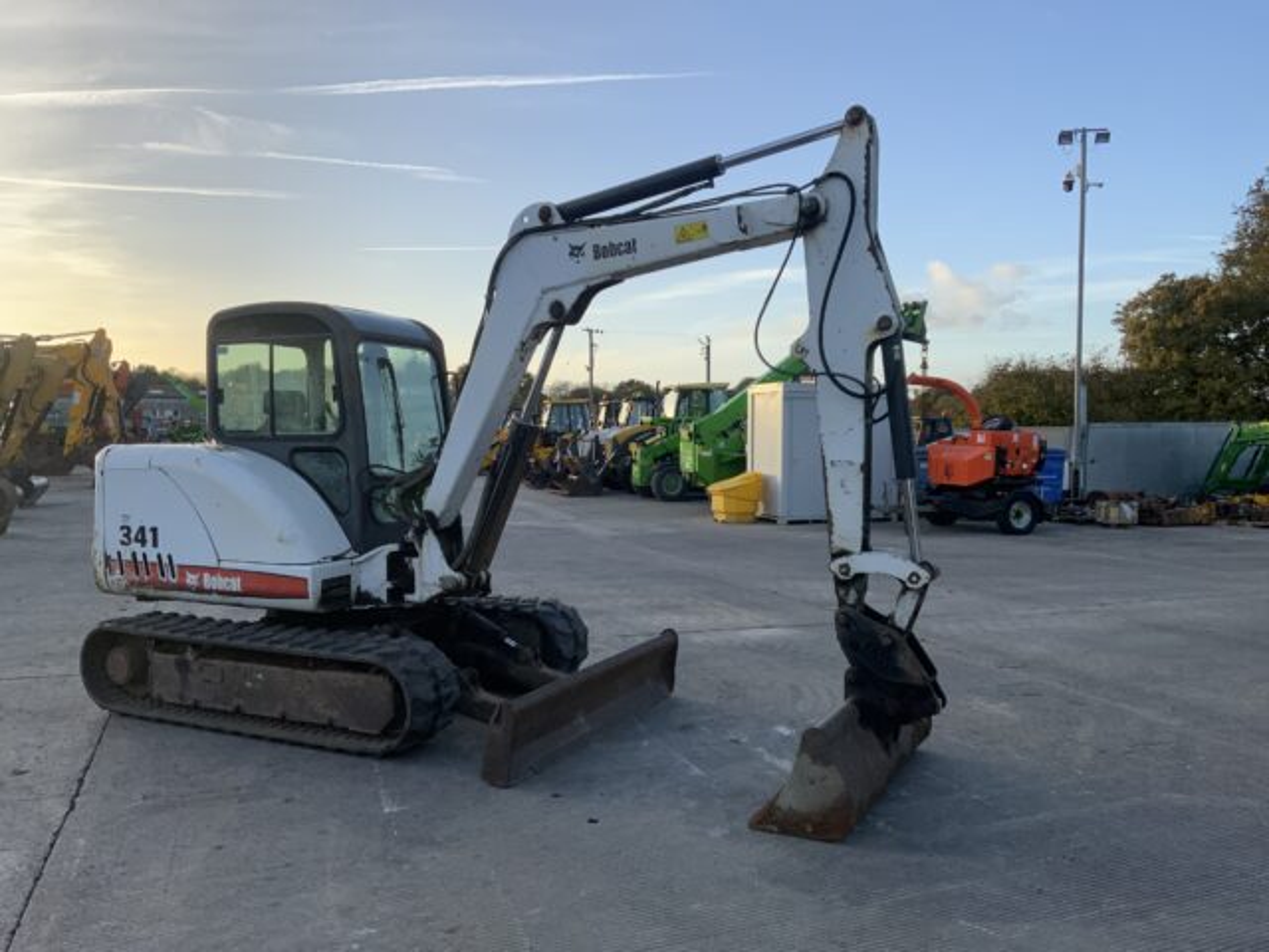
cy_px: 476
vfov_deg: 48.2
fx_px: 1063
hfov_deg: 61.7
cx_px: 634
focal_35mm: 29
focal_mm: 3
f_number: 1.8
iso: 16
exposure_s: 1/792
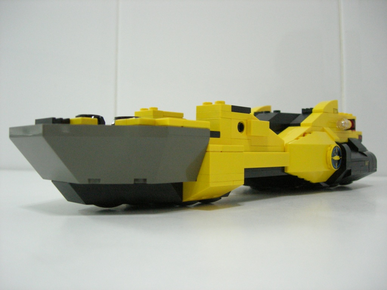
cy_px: 145
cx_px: 194
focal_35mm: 38
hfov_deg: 49.0
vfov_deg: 37.7
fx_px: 425
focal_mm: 7.8
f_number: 2.8
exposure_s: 1/44.3
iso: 400
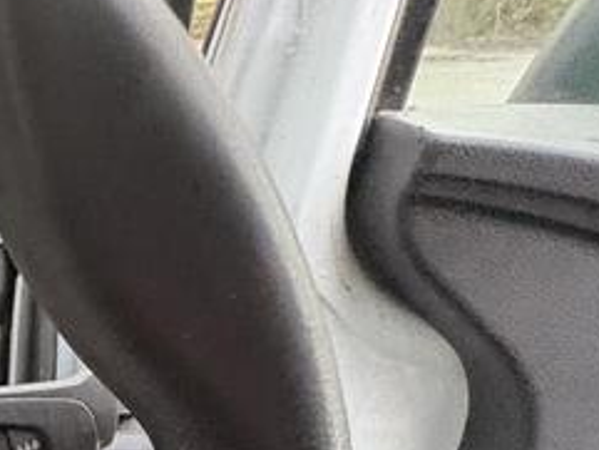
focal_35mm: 52
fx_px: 900
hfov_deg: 22.6
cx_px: -460
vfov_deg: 22.8
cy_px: 676
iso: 500
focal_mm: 2.22
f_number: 2.2
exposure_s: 1/60
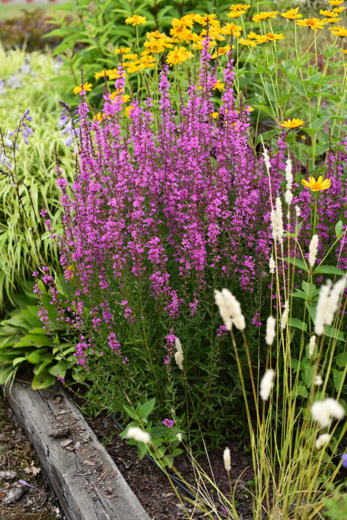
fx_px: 722
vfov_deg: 39.6
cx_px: 174
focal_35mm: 50
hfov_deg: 27.0
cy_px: 260
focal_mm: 50
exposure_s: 1/200
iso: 100
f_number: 2.8
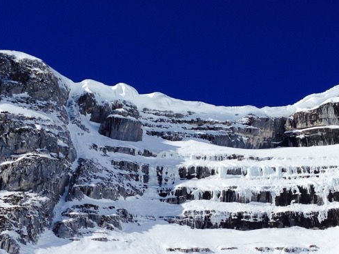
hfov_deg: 26.6
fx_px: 715
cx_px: 201
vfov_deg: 20.0
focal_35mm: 73
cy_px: 181
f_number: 2.4
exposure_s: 1/4255
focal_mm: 4.28
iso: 50
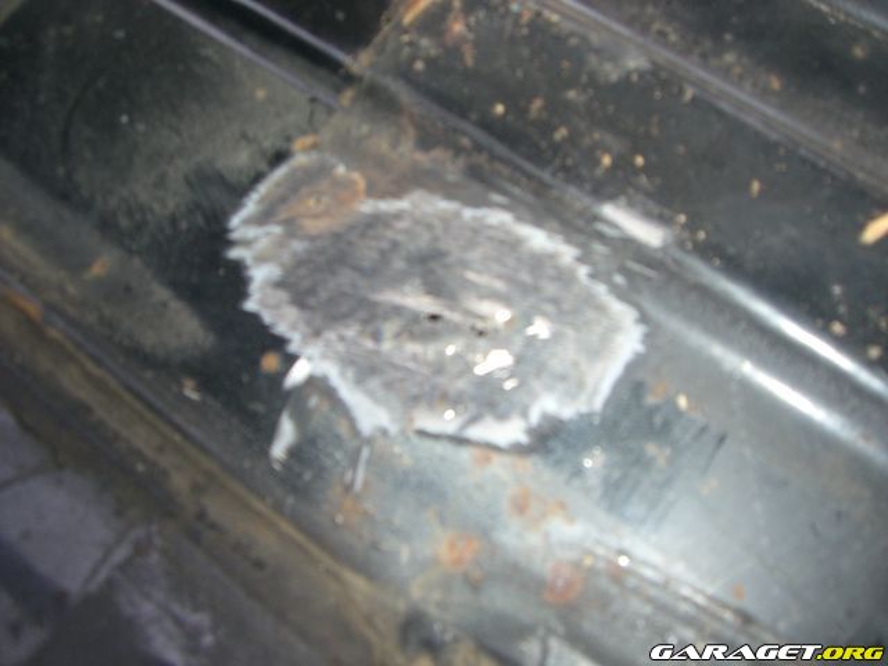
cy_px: 333
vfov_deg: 37.7
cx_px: 444
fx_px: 975
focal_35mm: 38
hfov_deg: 49.0
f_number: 2.7
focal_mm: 6.2
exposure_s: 1/60
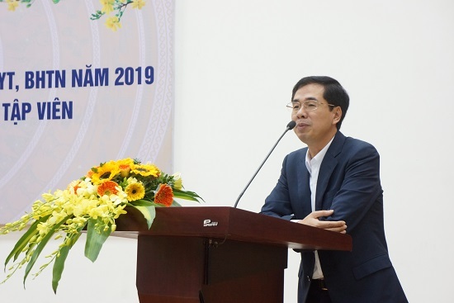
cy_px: 152
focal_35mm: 82
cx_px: 227
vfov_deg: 16.7
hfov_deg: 24.8
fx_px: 1034
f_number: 5.6
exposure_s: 1/30
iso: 1600
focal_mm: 55
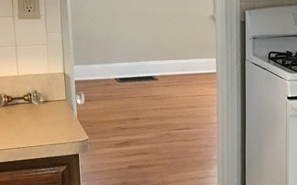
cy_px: 112
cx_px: 344
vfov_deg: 13.8
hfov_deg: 20.6
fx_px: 769
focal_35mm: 95
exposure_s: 1/13
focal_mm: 3.99
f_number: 1.8
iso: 100
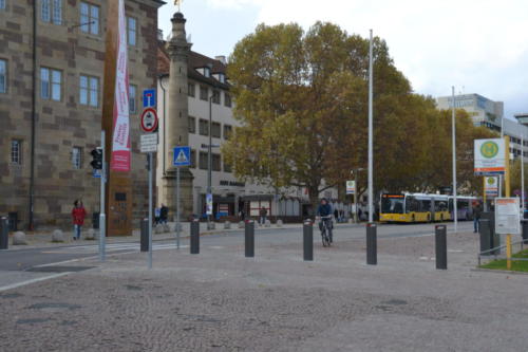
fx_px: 704
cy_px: 176
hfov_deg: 41.1
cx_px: 264
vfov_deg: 28.1
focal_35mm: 48
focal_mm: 32
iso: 100
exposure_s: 1/160
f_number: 6.3
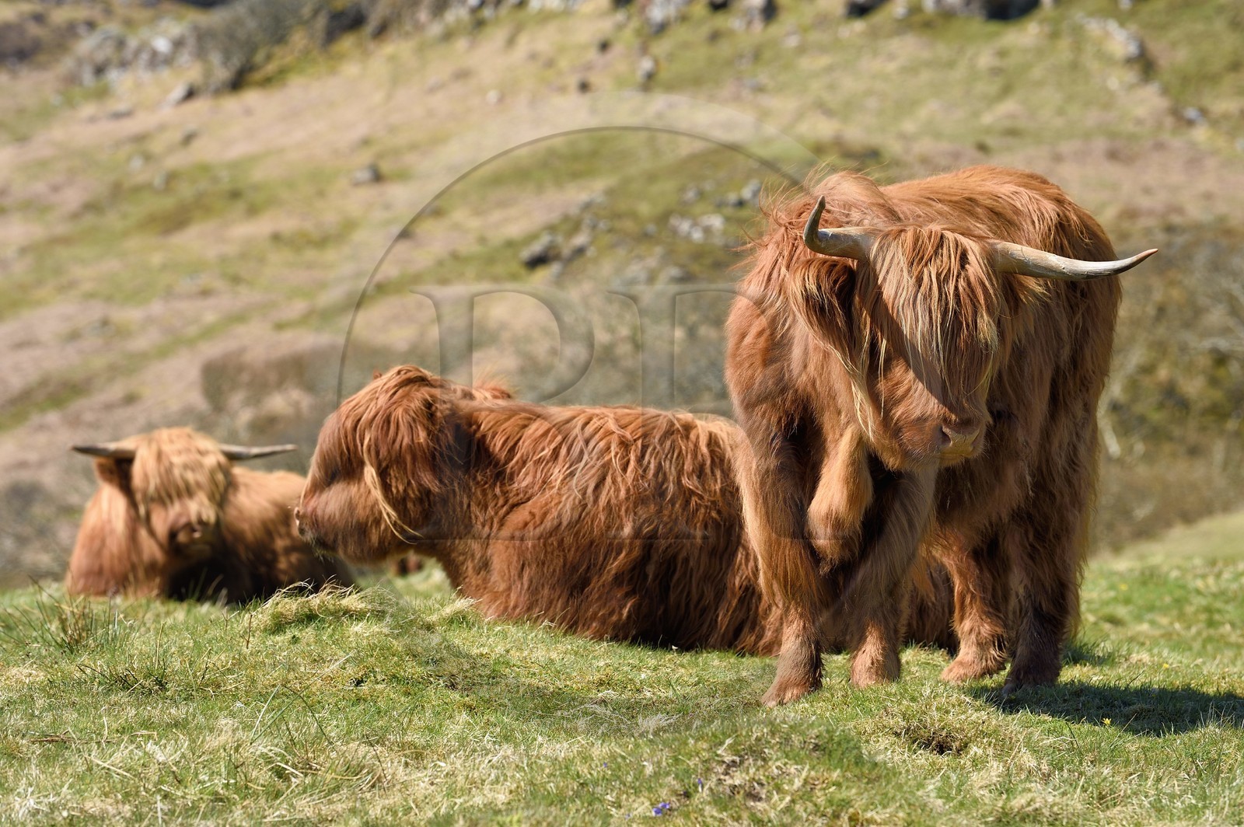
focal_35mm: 200
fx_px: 6905
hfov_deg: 10.3
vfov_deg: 6.9
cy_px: 414
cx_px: 622
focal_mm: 200
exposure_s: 1/320
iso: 200
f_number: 8
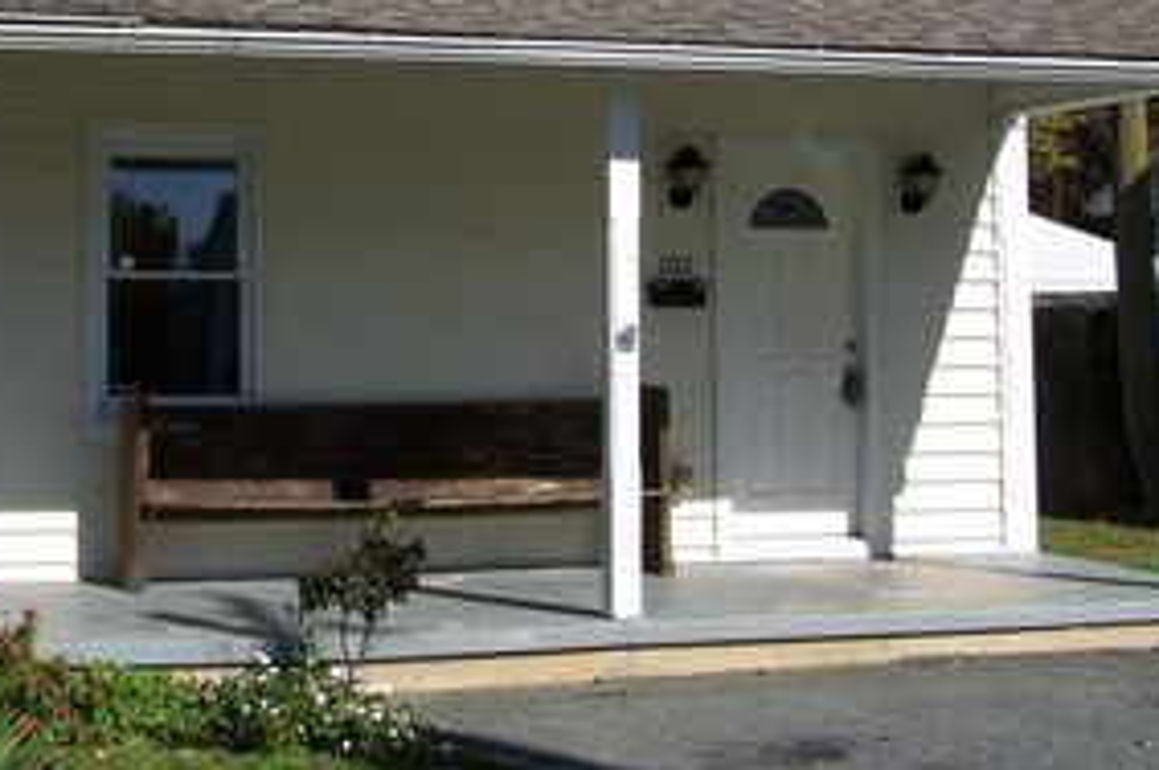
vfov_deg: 19.0
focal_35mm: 70
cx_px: 373
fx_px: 2251
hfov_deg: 28.7
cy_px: 37
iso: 80
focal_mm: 6.3
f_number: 5.6
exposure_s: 1/1000
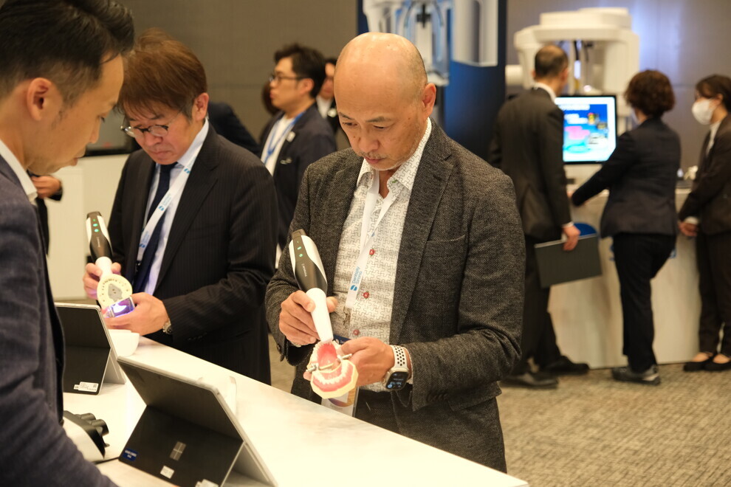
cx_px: 366
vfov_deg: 20.6
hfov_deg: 30.5
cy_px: 244
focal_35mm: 66
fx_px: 1340
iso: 2000
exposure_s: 1/160
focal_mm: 44.1
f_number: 2.8
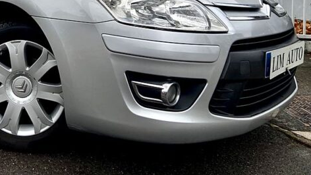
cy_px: -16
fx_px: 396
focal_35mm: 48
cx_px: 59
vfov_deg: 23.5
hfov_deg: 41.0
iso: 32
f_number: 1.8
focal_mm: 4.25
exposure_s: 1/565
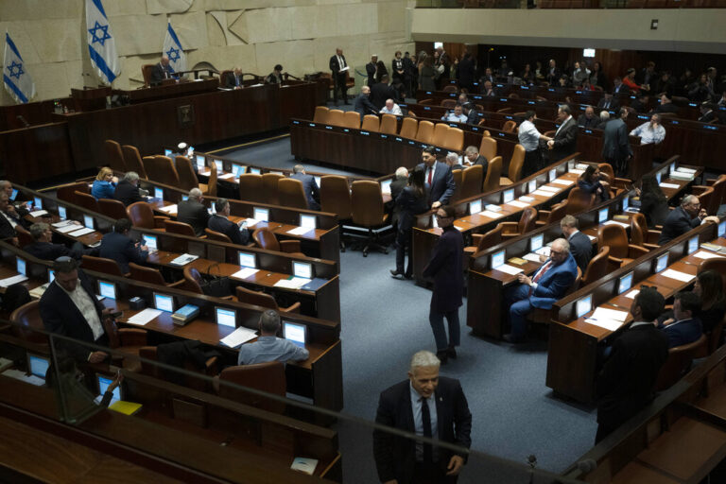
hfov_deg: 54.4
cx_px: 363
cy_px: 242
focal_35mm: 35
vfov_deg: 37.9
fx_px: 706
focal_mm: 35
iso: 3200
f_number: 5
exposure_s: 1/125
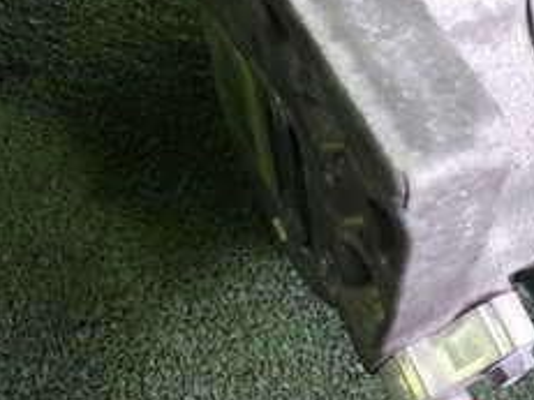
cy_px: 118
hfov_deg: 27.0
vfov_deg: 22.4
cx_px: 613
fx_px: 1002
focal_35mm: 65
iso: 200
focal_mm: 4.5
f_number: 2
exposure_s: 1/30
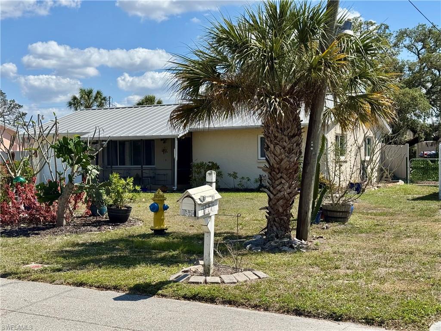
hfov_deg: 39.7
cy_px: 166
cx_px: 220
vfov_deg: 30.3
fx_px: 612
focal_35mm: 48
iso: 64
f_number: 1.78
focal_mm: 6.76
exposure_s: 1/3817
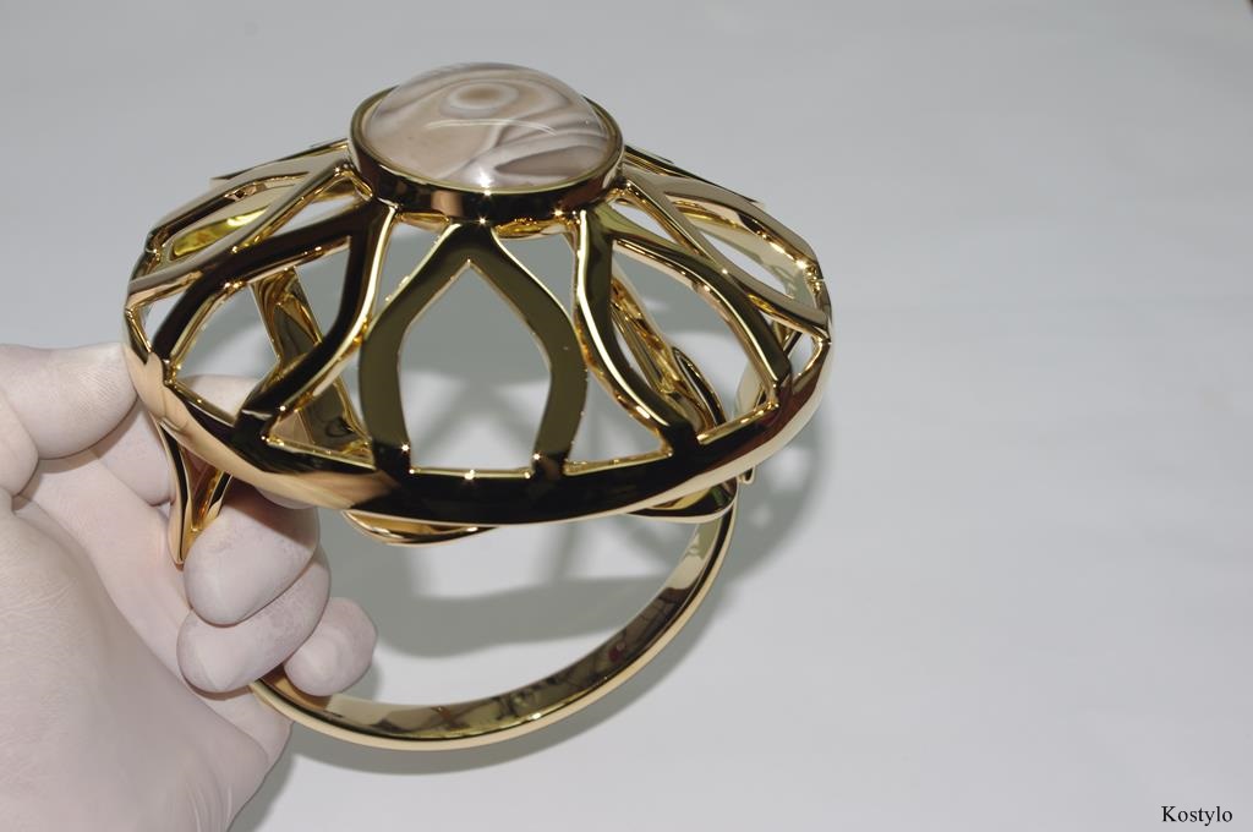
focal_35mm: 60
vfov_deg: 22.6
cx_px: 626
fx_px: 2086
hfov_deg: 33.4
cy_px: 416
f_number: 8
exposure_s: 1/30
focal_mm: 40
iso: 200
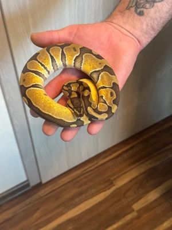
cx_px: 86
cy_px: 115
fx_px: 318
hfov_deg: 30.3
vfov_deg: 39.7
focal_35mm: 48
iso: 320
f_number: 1.78
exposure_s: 1/40
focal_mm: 6.76
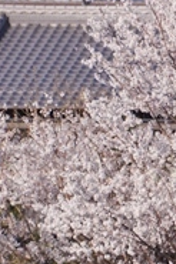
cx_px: 202
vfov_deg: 1.9
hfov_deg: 1.3
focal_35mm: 1096
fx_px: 8052
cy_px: 157
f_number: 8
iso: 200
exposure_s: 1/800
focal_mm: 270
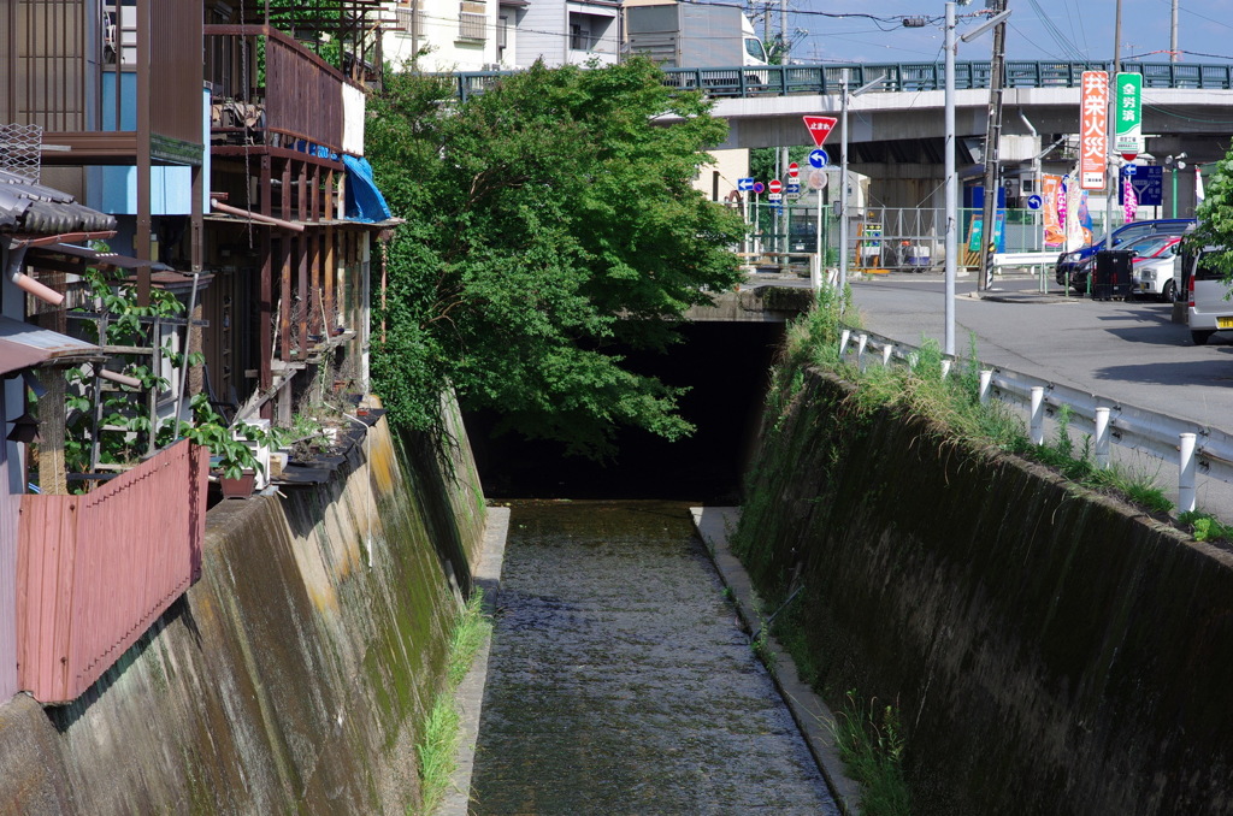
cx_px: 616
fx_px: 3588
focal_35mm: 105
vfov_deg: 13.0
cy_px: 408
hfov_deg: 19.5
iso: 100
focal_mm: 70
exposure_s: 1/250
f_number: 7.1
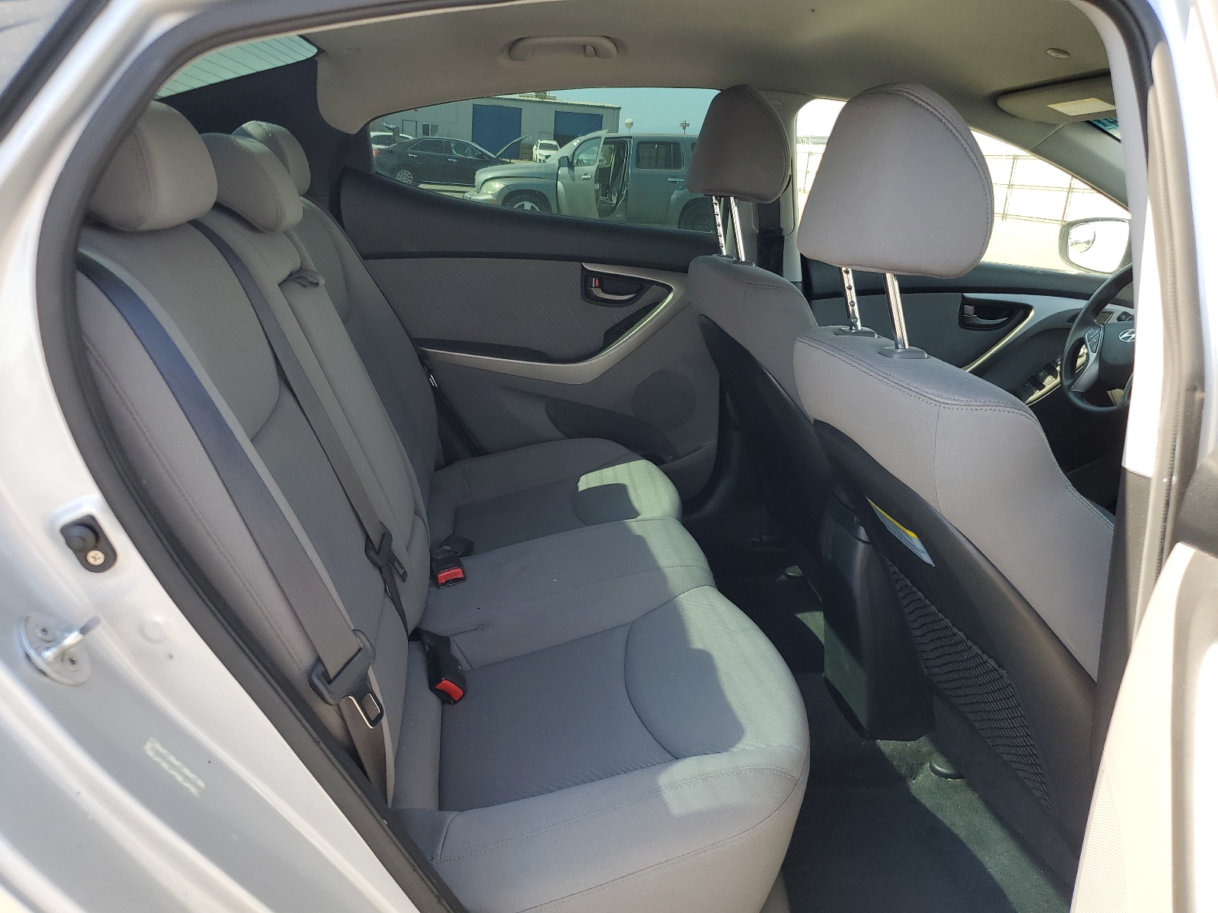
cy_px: 456
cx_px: 609
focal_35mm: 26
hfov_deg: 67.3
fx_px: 915
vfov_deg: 53.1
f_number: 1.5
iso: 50
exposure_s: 1/345
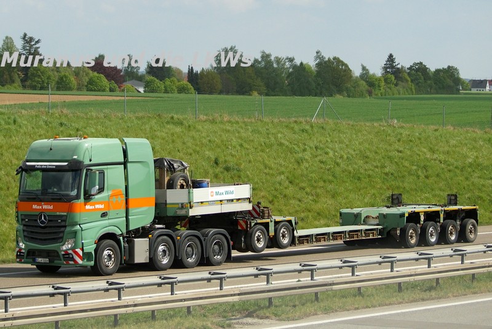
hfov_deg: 18.2
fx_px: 1538
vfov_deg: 12.2
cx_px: 246
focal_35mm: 112
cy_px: 164
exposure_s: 1/2500
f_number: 5
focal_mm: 75
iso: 400
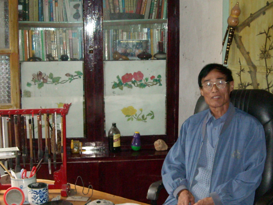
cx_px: 145
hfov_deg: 32.7
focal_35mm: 59
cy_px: 115
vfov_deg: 24.8
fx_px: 465
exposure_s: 1/60
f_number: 2.8
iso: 400
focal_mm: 5.7
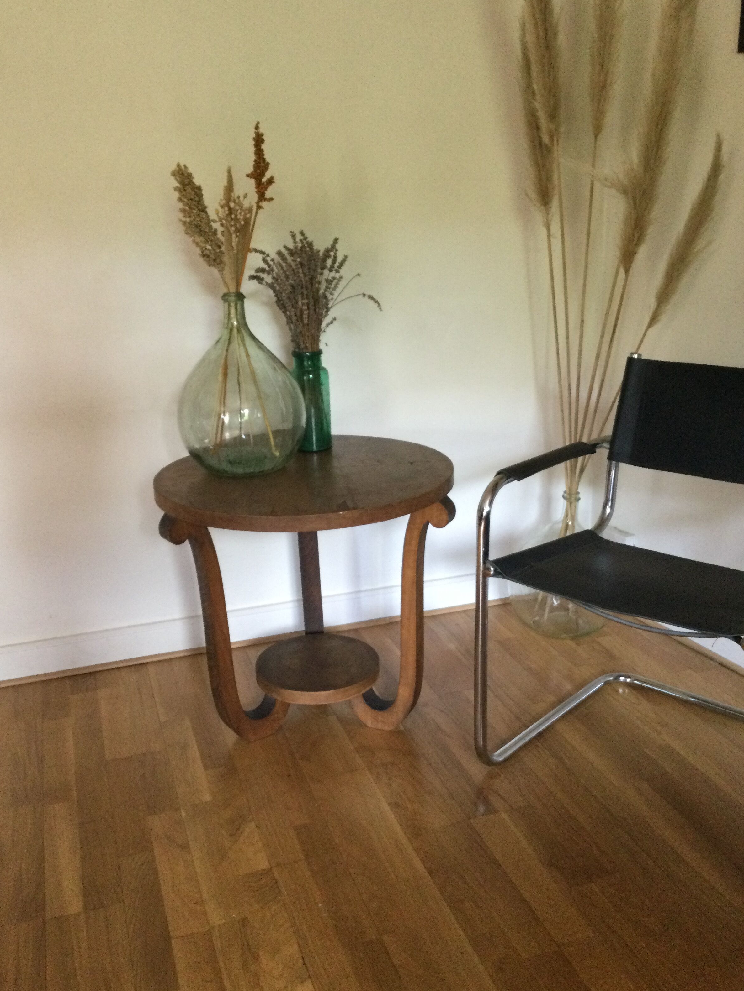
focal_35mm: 32
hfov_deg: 44.2
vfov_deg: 56.8
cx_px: 362
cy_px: 496
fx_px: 917
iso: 250
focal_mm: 3.3
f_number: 2.4
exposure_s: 1/20
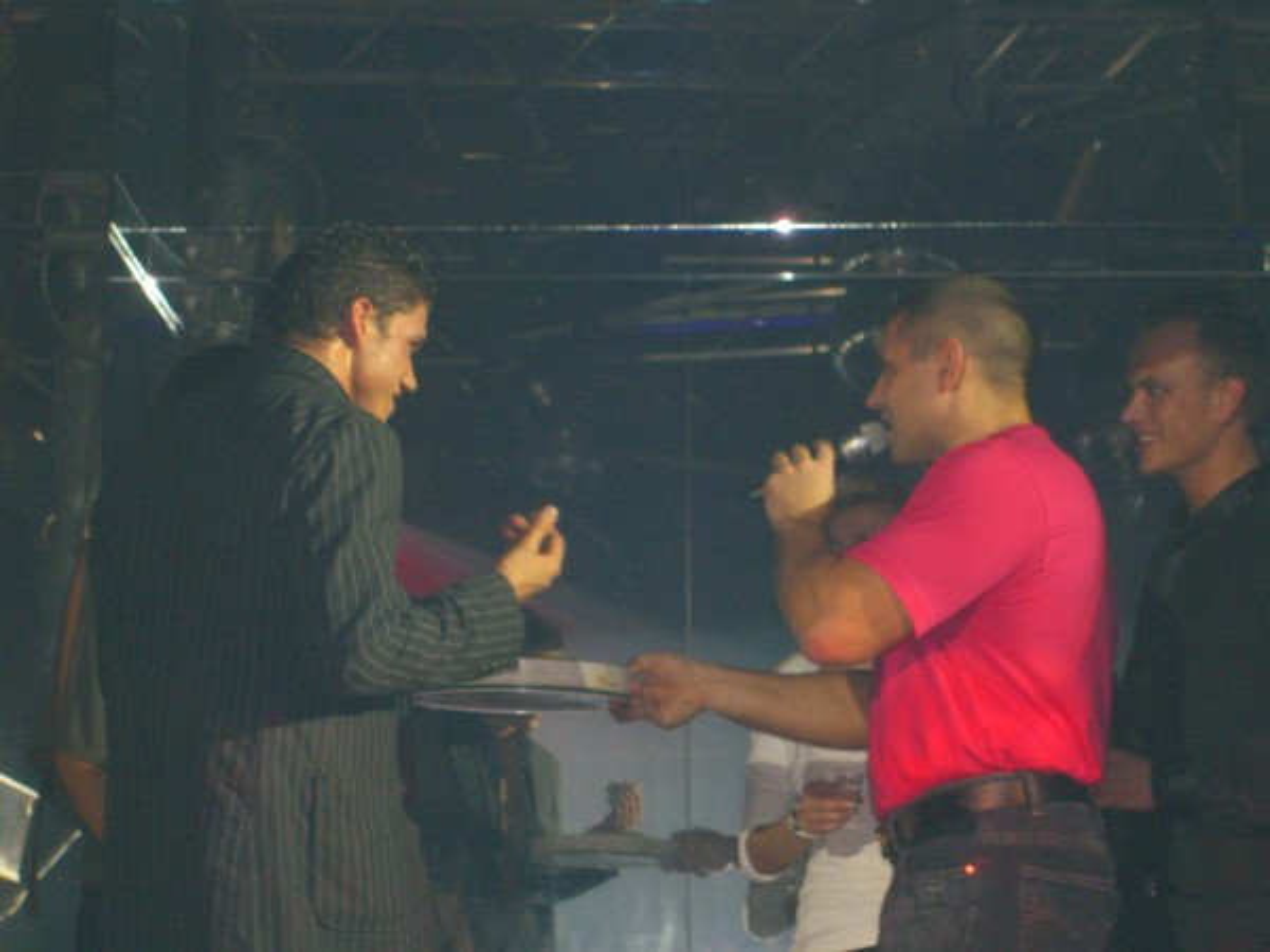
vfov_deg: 13.0
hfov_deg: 17.3
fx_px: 4182
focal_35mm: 114
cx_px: 635
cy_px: 476
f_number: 5.1
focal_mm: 23.7
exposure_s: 1/60
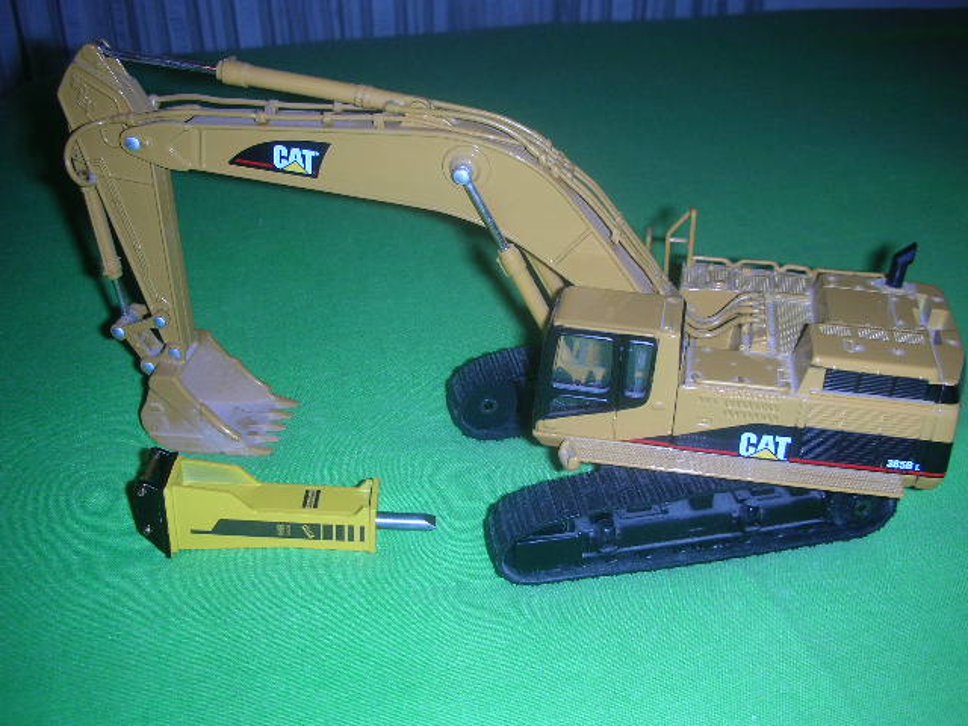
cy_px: 363
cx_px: 484
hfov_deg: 52.6
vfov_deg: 40.7
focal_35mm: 35
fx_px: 979
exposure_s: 1/60.1
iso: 50
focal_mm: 5.8
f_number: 3
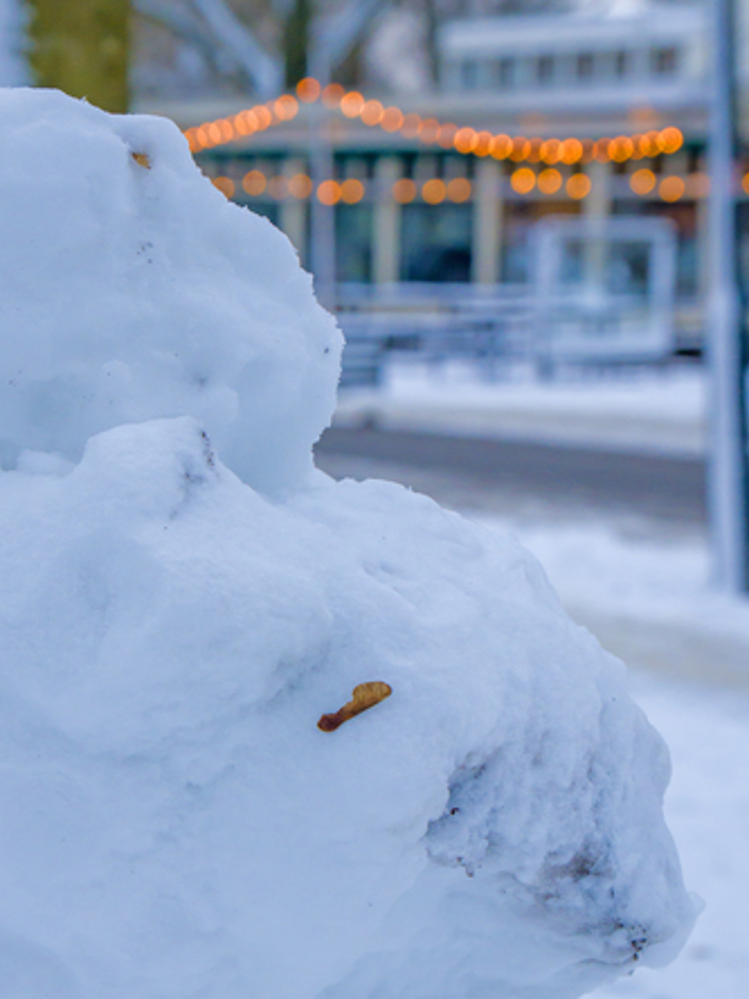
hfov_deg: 11.4
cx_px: 252
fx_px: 3750
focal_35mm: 130
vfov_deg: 15.2
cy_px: 554
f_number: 4.5
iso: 800
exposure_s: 1/500
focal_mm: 58
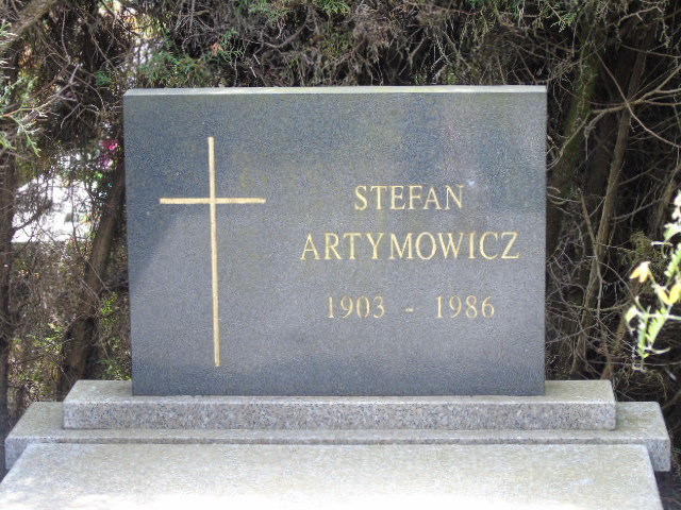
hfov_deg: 18.2
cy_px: 255
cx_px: 340
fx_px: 2125
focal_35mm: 108
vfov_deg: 13.7
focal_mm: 19
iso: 80
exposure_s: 1/40
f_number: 4.4
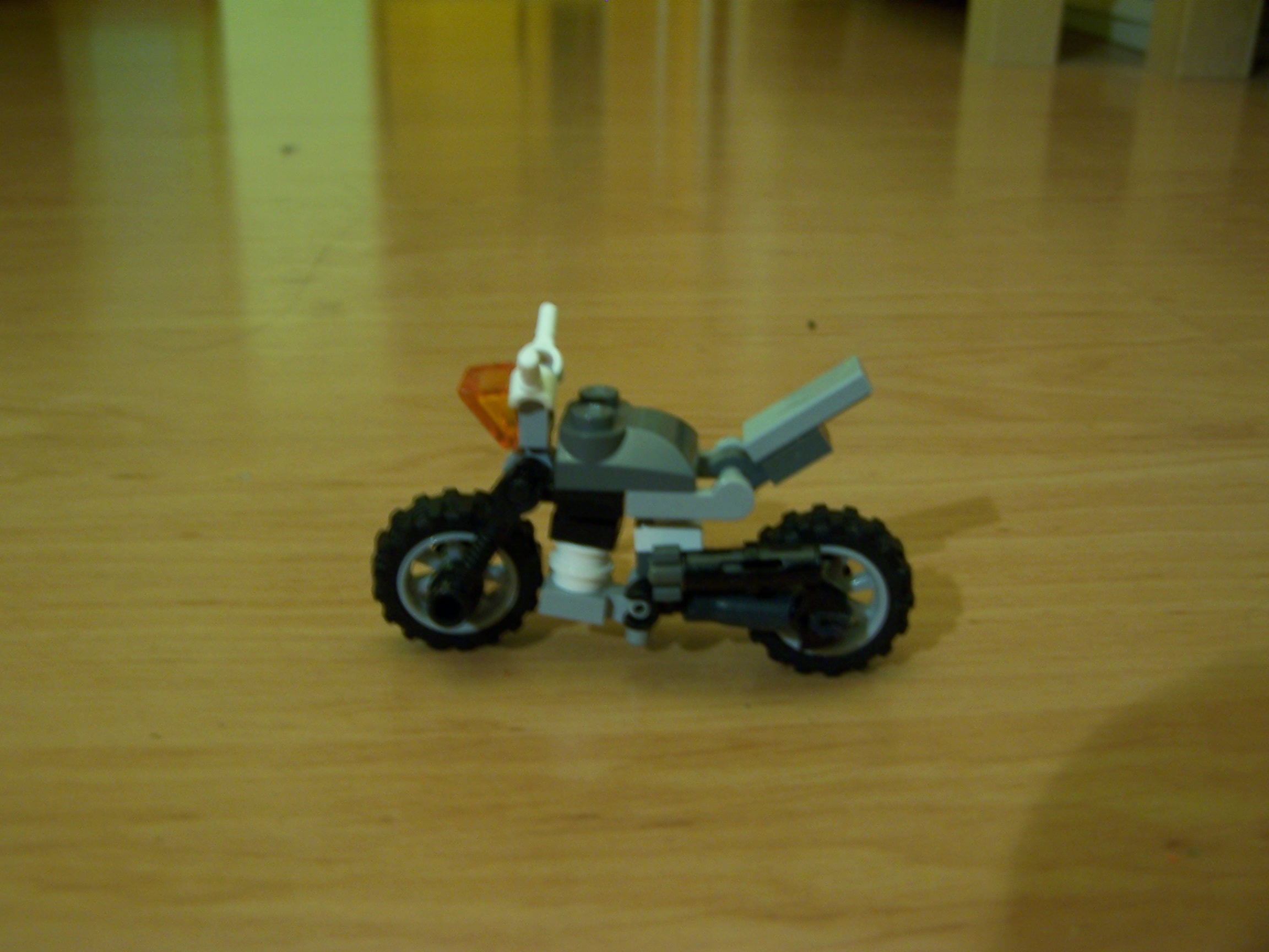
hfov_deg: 49.0
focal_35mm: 38
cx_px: 634
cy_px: 476
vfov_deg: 37.7
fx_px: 1393
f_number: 2.8
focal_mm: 6.3
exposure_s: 1/2
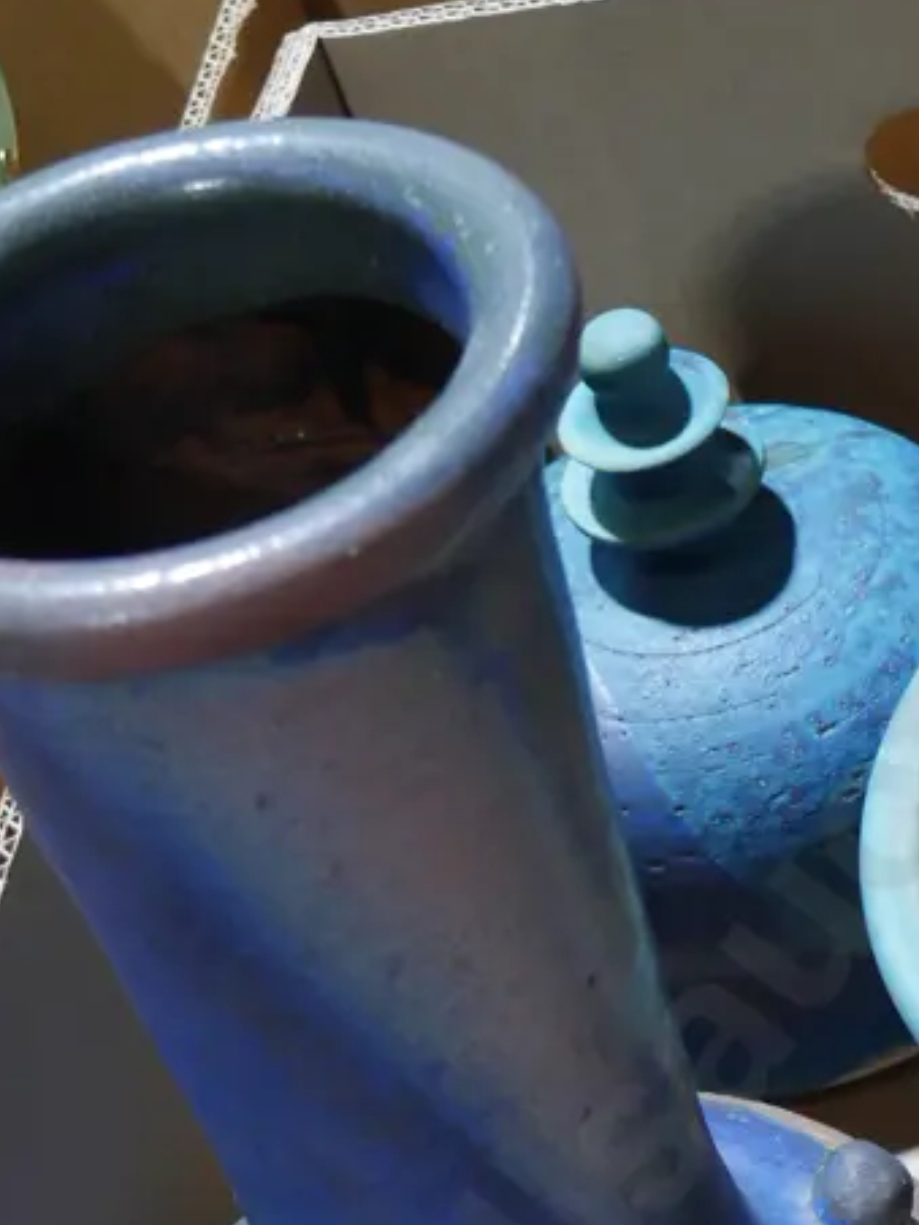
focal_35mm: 86
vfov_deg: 22.5
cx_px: 813
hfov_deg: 16.9
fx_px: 3044
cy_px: 916
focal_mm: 19
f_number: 4.1
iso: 640
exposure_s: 1/60
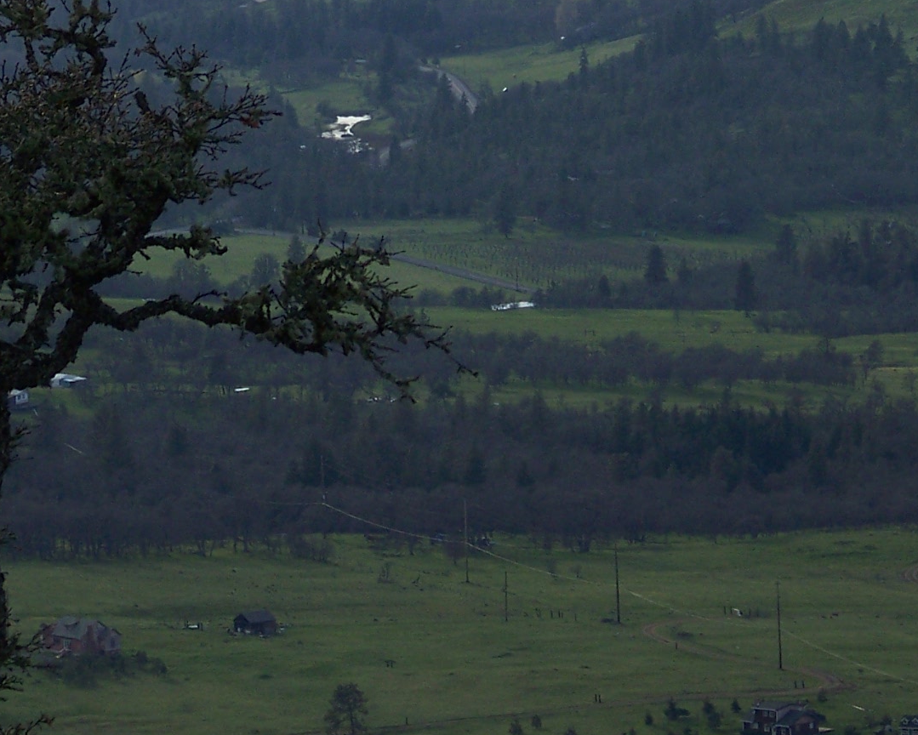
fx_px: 10192
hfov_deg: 5.2
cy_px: -23
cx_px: 519
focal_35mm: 375
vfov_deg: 4.1
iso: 64
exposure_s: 1/800
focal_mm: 25.7
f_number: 3.6
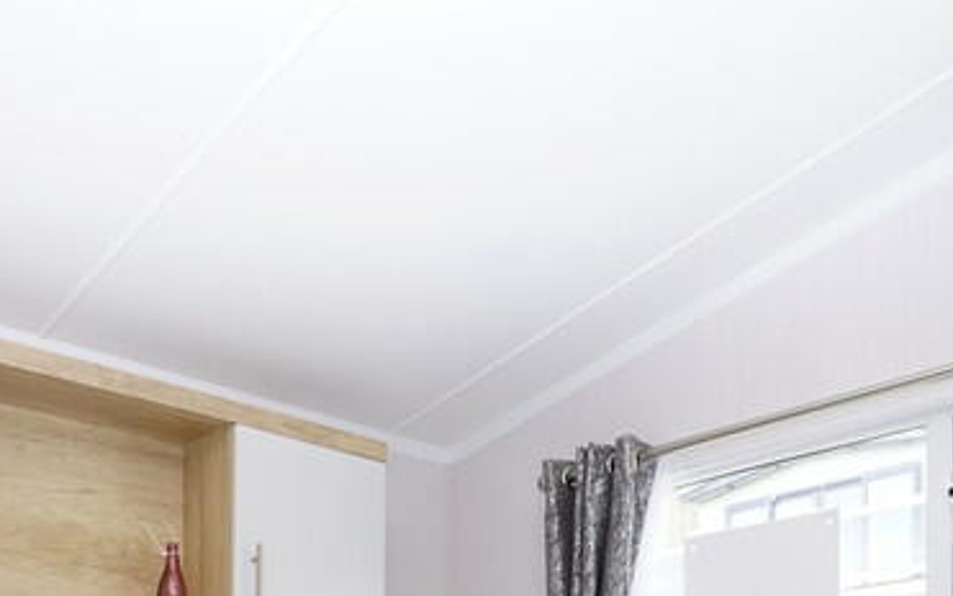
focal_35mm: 45
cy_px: 846
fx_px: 1169
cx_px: 385
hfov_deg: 44.1
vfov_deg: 23.8
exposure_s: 1/60
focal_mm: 16
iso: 640
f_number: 6.3
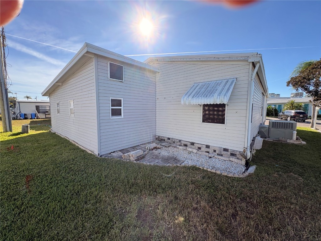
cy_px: 120
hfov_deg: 102.1
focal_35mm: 14
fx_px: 130
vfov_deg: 85.7
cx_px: 160
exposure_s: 1/879
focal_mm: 2.22
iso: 50
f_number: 2.2
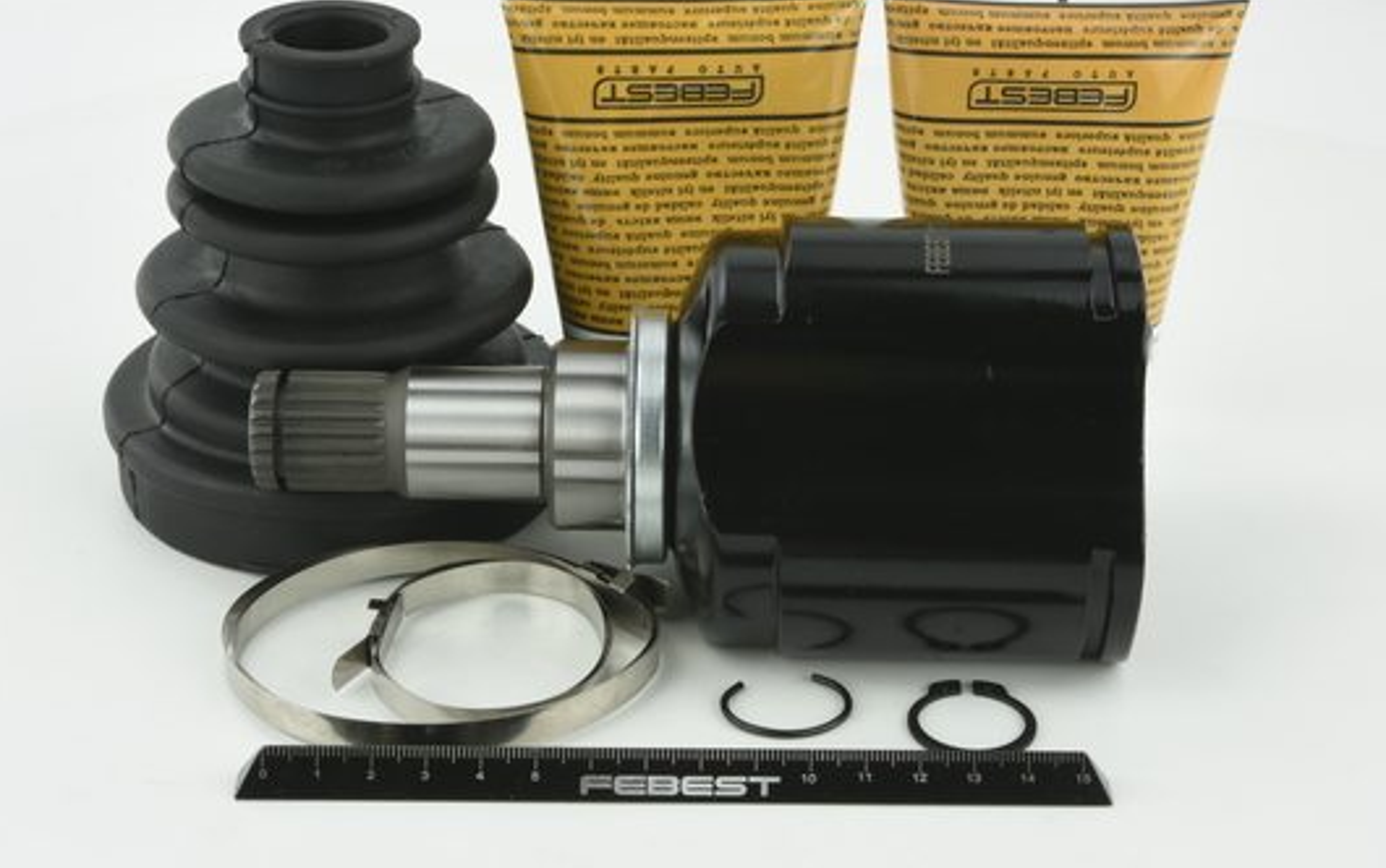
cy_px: 366
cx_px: 677
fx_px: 3137
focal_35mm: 83
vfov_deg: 15.7
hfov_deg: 24.9
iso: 64
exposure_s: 1/2.5
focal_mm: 60
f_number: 32
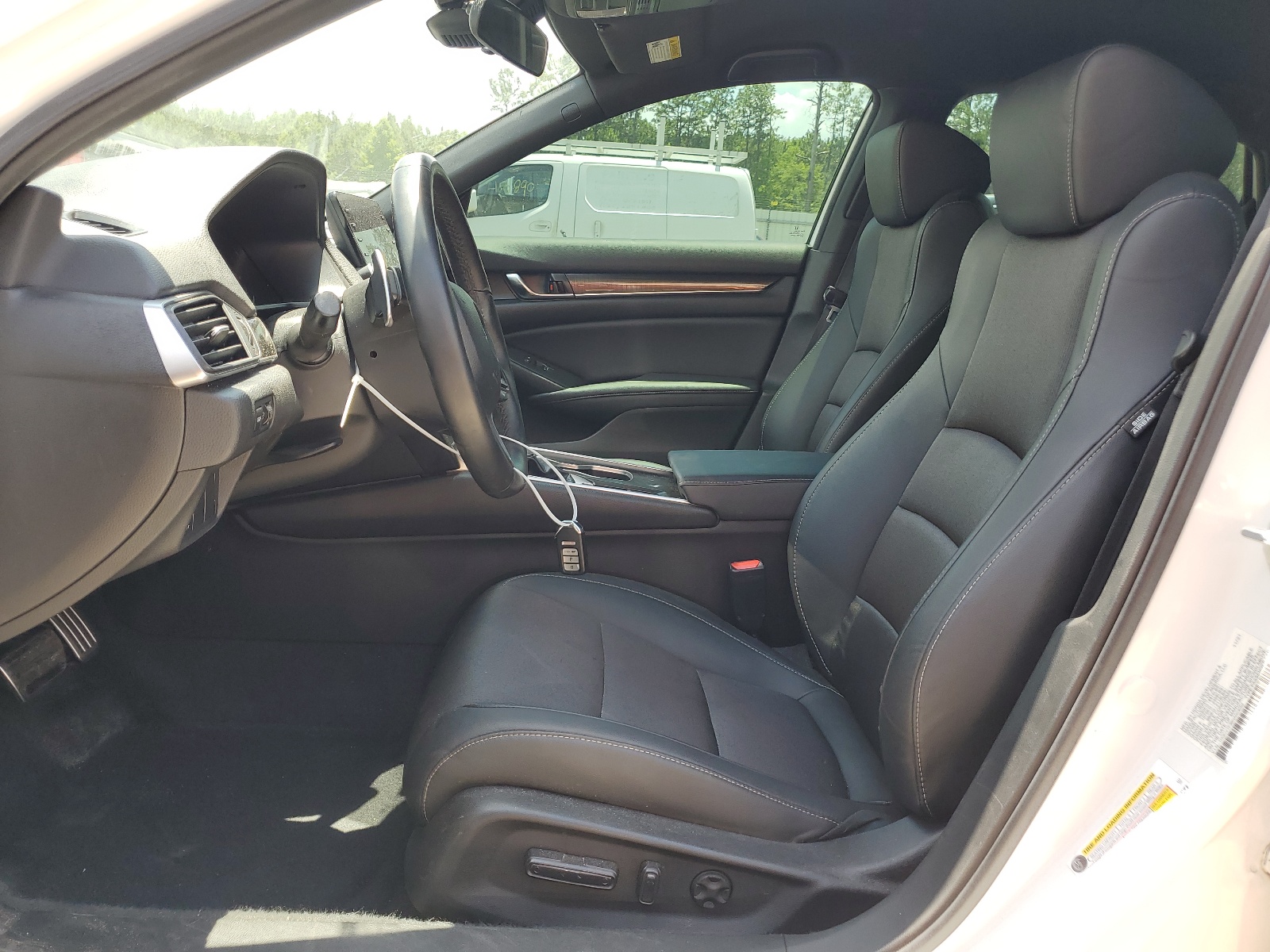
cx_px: 635
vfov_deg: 53.1
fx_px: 954
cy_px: 476
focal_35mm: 26
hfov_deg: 67.3
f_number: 1.5
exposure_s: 1/323
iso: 50
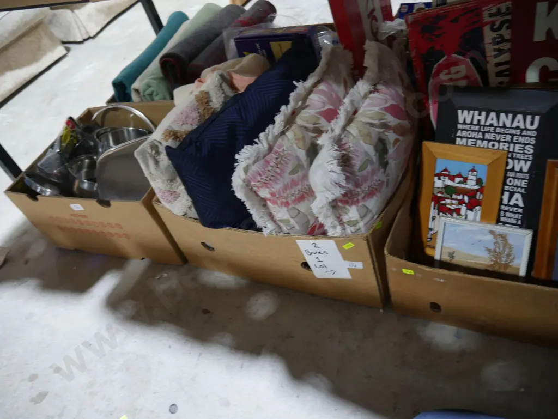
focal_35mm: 28
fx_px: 452
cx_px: 279
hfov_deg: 63.4
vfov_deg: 49.8
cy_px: 210
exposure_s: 1/60
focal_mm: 14
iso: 640
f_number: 3.5
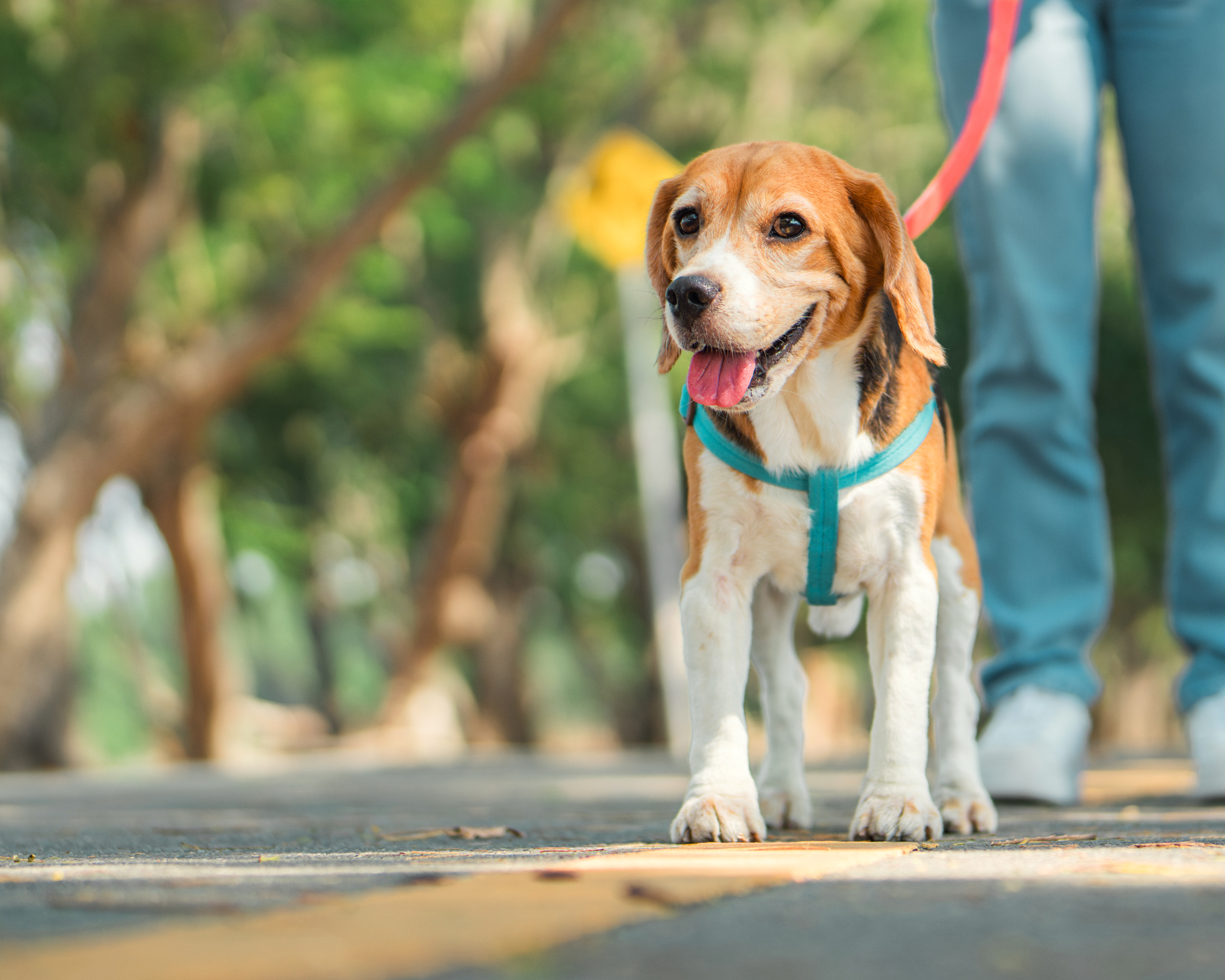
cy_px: 205
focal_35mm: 123
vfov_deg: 12.5
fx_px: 4460
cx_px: 857
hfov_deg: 15.6
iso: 160
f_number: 1.6
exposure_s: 1/2500
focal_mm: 50
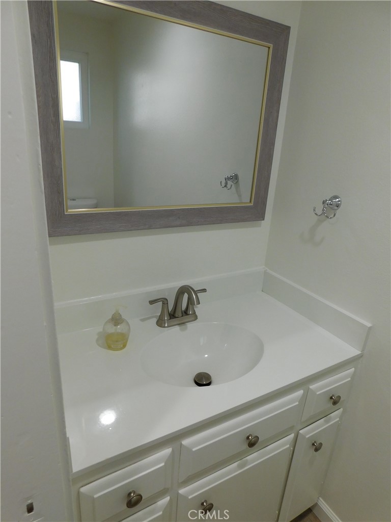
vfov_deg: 73.9
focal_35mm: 23
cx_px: 196
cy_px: 261
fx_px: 346
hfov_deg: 58.9
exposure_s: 1/50
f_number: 3
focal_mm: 4
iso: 125
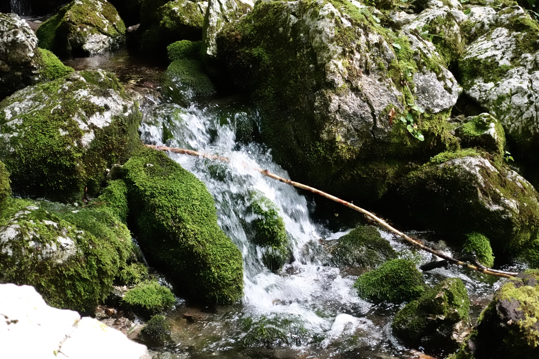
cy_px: 180
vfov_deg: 23.0
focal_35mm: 59
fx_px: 883
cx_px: 270
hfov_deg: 33.9
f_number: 2.8
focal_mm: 22.01
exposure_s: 1/125
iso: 6400
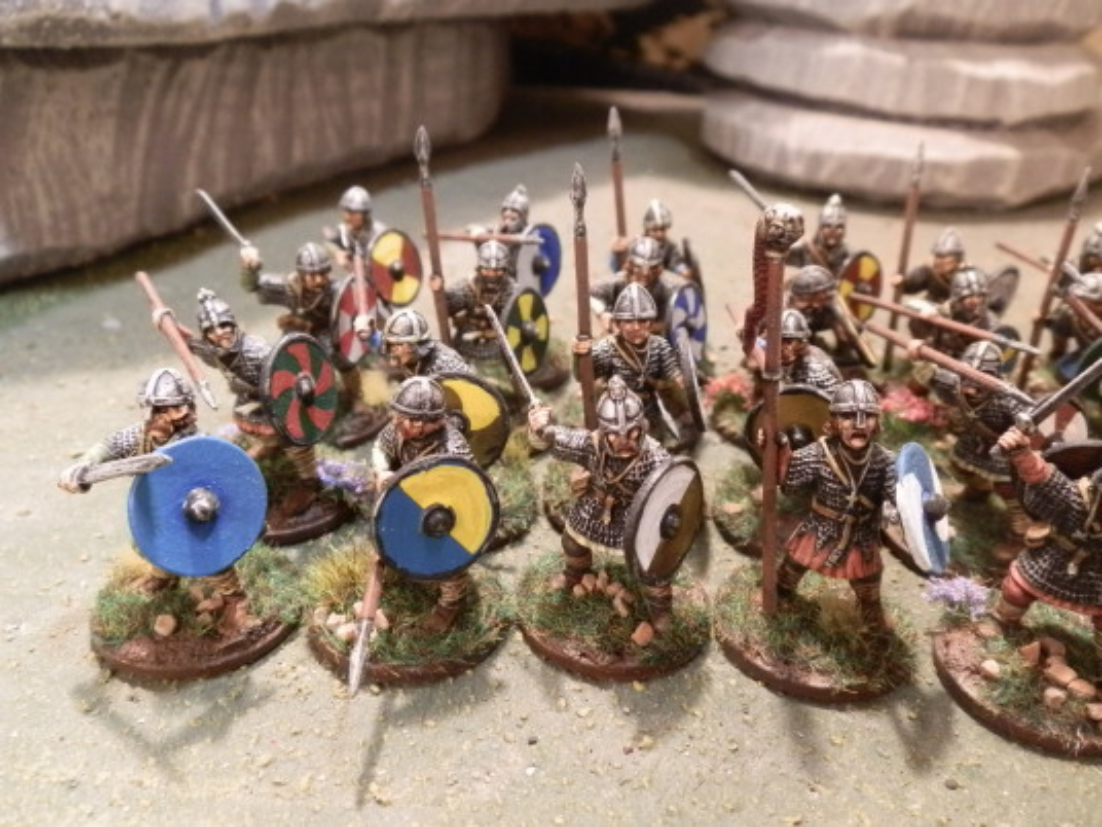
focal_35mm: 28
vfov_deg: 49.7
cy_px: 414
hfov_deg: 63.4
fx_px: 891
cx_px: 551
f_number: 3.1
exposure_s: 1/40
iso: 400
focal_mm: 5
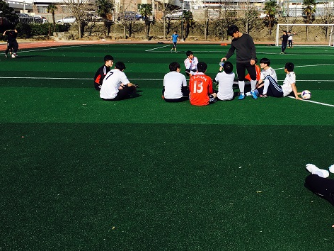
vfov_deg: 33.4
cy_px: 90
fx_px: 415
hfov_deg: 43.0
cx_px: 232
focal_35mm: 43
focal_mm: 4.15
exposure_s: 1/2079
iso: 25
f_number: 2.2
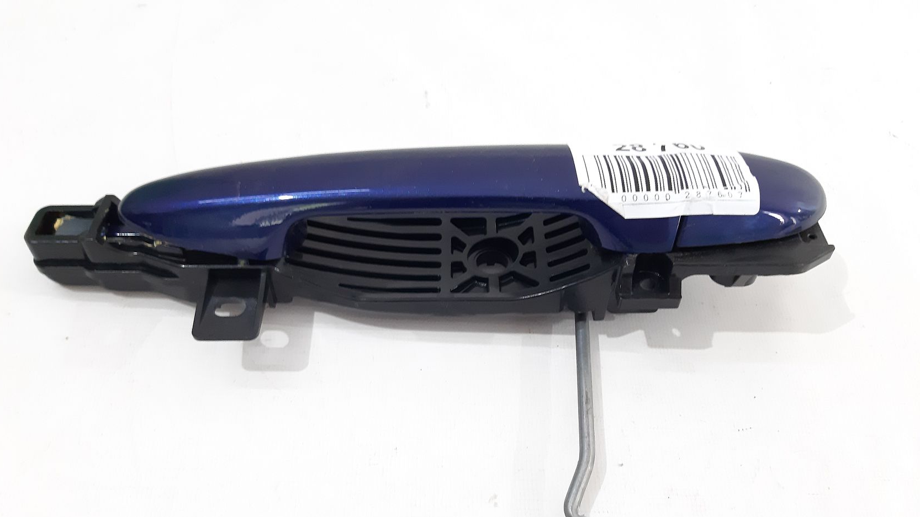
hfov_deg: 64.3
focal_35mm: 30
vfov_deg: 38.7
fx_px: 732
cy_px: 325
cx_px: 454
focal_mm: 3.93
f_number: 1.7
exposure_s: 1/50
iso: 250
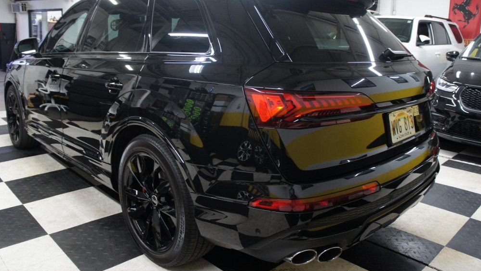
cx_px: 239
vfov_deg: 40.0
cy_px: 110
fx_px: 370
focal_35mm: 29
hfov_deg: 66.1
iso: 640
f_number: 3.5
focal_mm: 18
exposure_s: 1/30
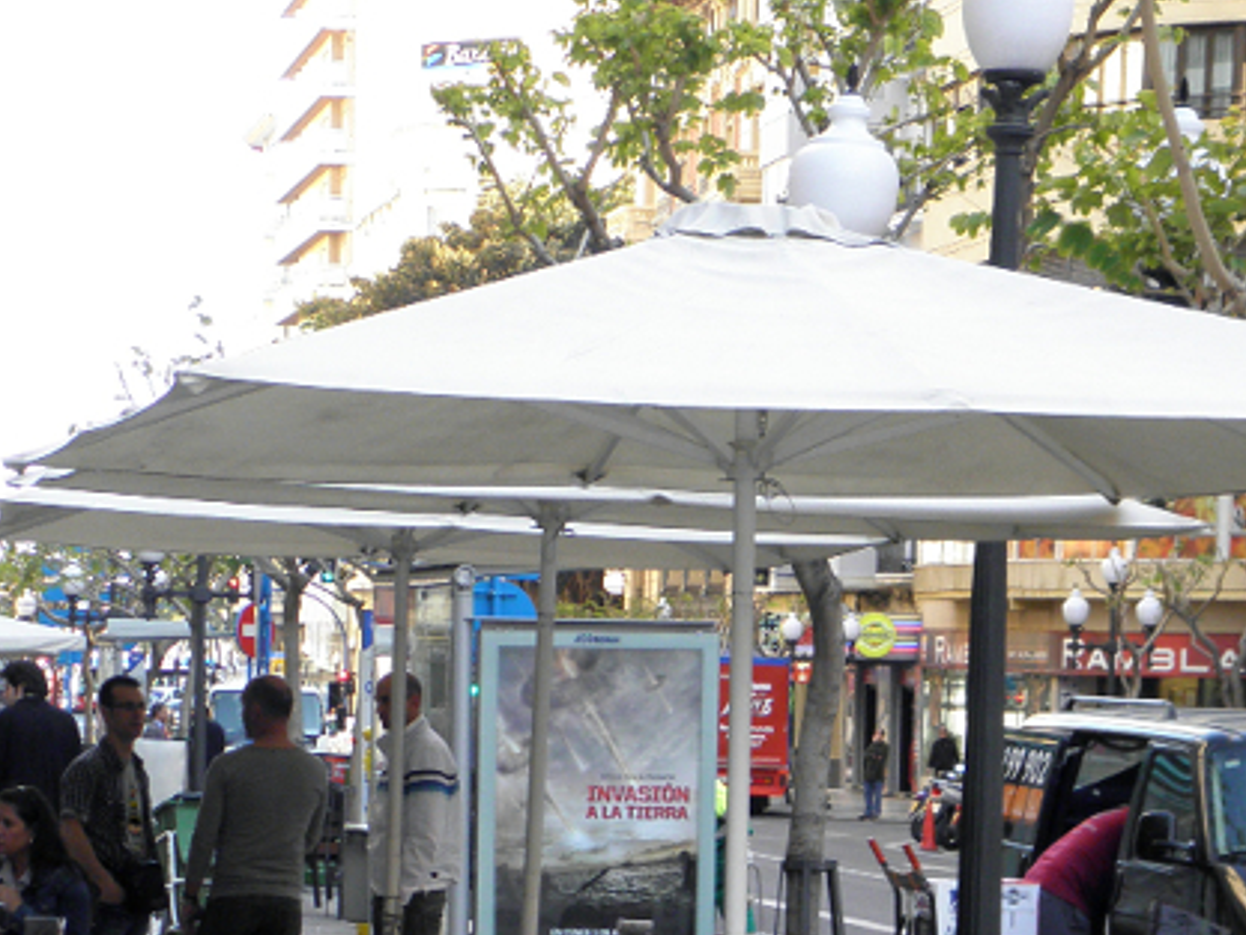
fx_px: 3889
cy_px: 963
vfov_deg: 13.5
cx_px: 550
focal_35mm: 108
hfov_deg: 18.2
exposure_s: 1/50
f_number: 4
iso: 100
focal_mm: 9.1
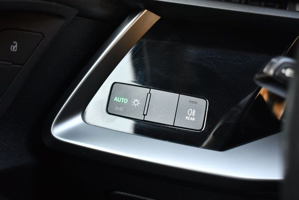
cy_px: 100
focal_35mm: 48
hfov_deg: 41.1
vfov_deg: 28.1
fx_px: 399
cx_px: 150
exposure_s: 1/125
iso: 900
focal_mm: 32
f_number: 4.5
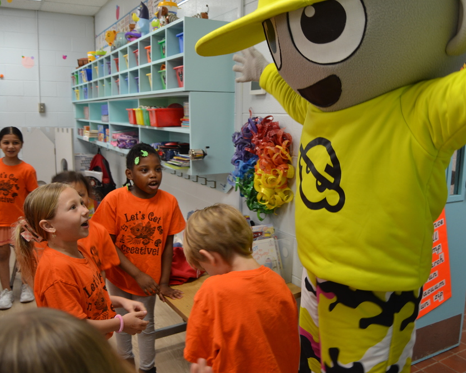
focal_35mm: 31
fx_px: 428
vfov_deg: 47.1
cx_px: 274
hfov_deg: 56.8
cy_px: 187
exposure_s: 1/60
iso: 400
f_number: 3.5
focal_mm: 18
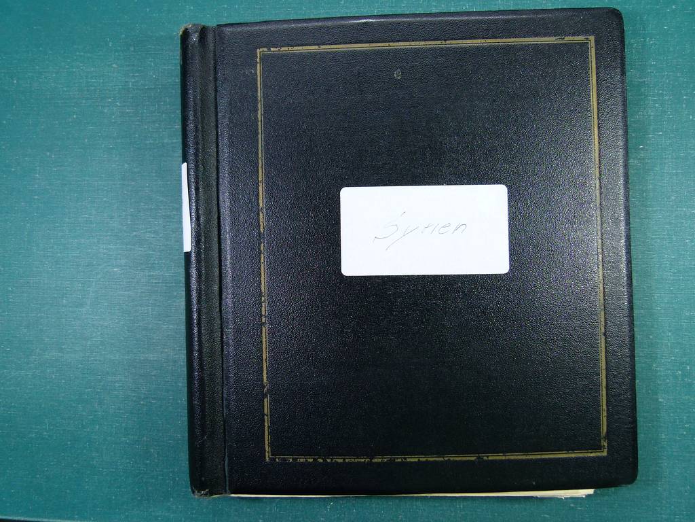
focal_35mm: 25
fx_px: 502
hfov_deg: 69.4
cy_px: 261
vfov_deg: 54.9
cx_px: 348
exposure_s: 1/60
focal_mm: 4.5
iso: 125
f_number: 2.8
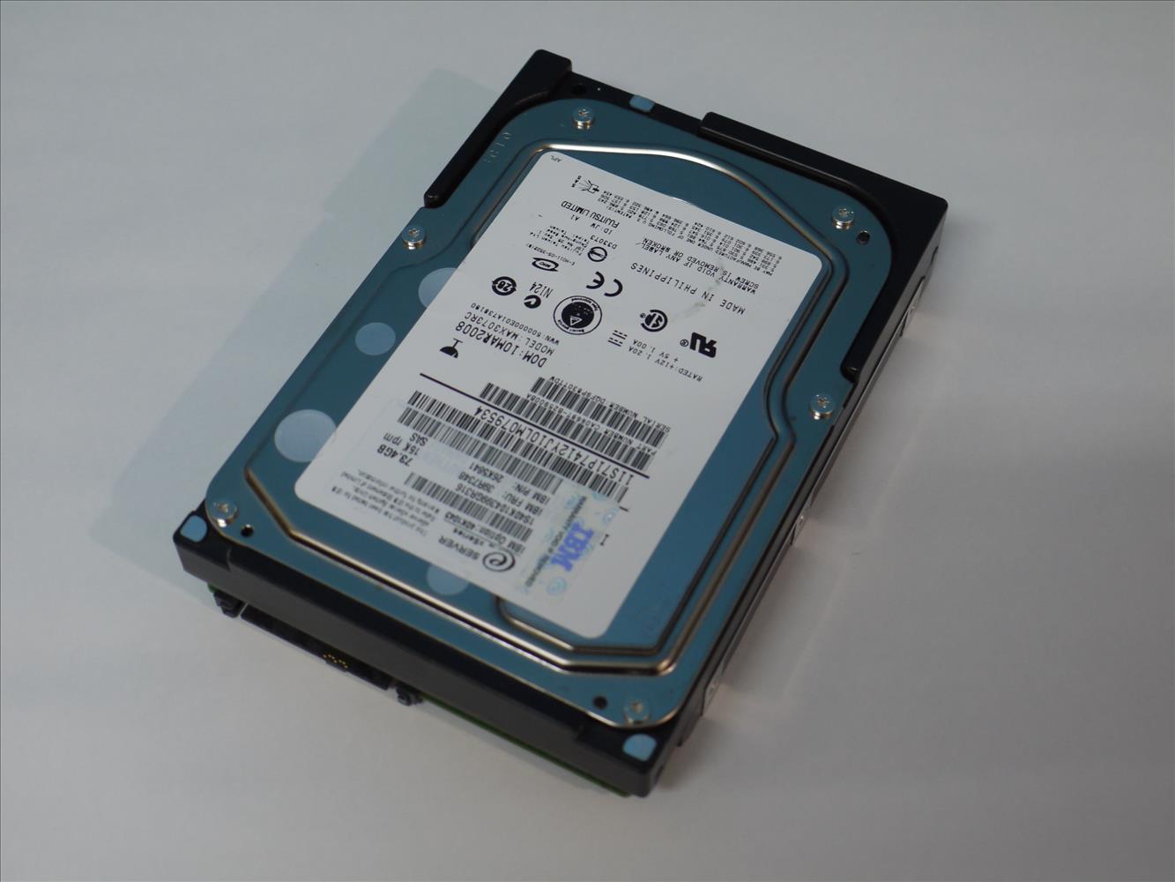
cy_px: 441
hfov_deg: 38.2
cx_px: 588
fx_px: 1697
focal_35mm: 50
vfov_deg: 29.1
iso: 250
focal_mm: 25
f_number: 4.9
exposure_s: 1/30
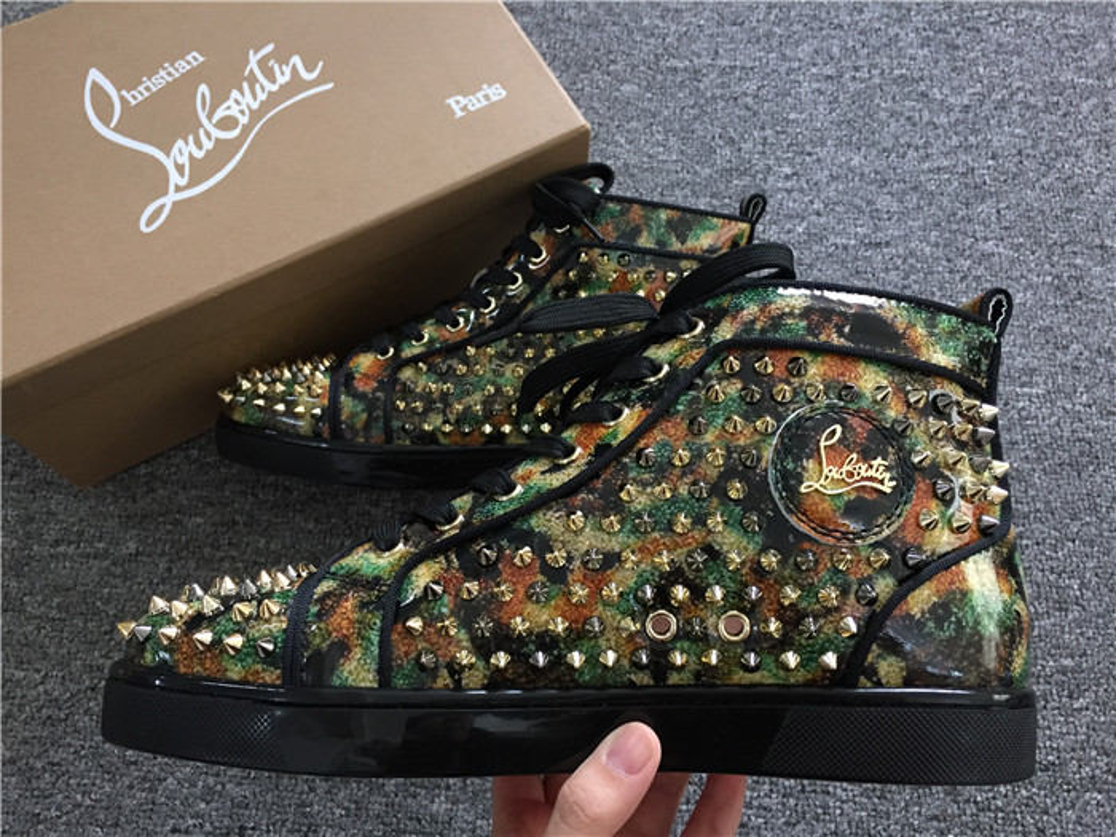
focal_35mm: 29
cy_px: 418
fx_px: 935
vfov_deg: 48.2
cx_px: 558
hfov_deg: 61.7
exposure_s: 1/33
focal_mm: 4.15
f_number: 2.2
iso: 160
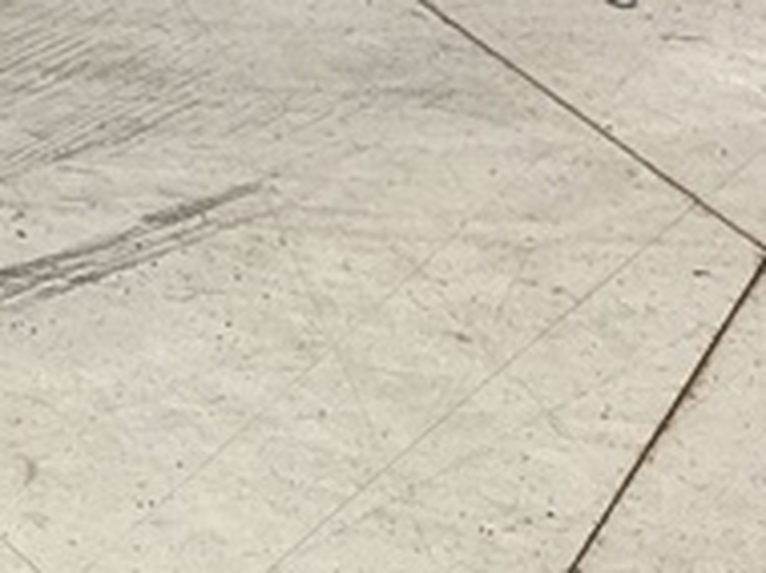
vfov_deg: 7.4
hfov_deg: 9.0
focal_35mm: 182
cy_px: -1025
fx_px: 4022
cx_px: -1451
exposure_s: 1/100
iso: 80
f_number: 1.78
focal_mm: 6.76
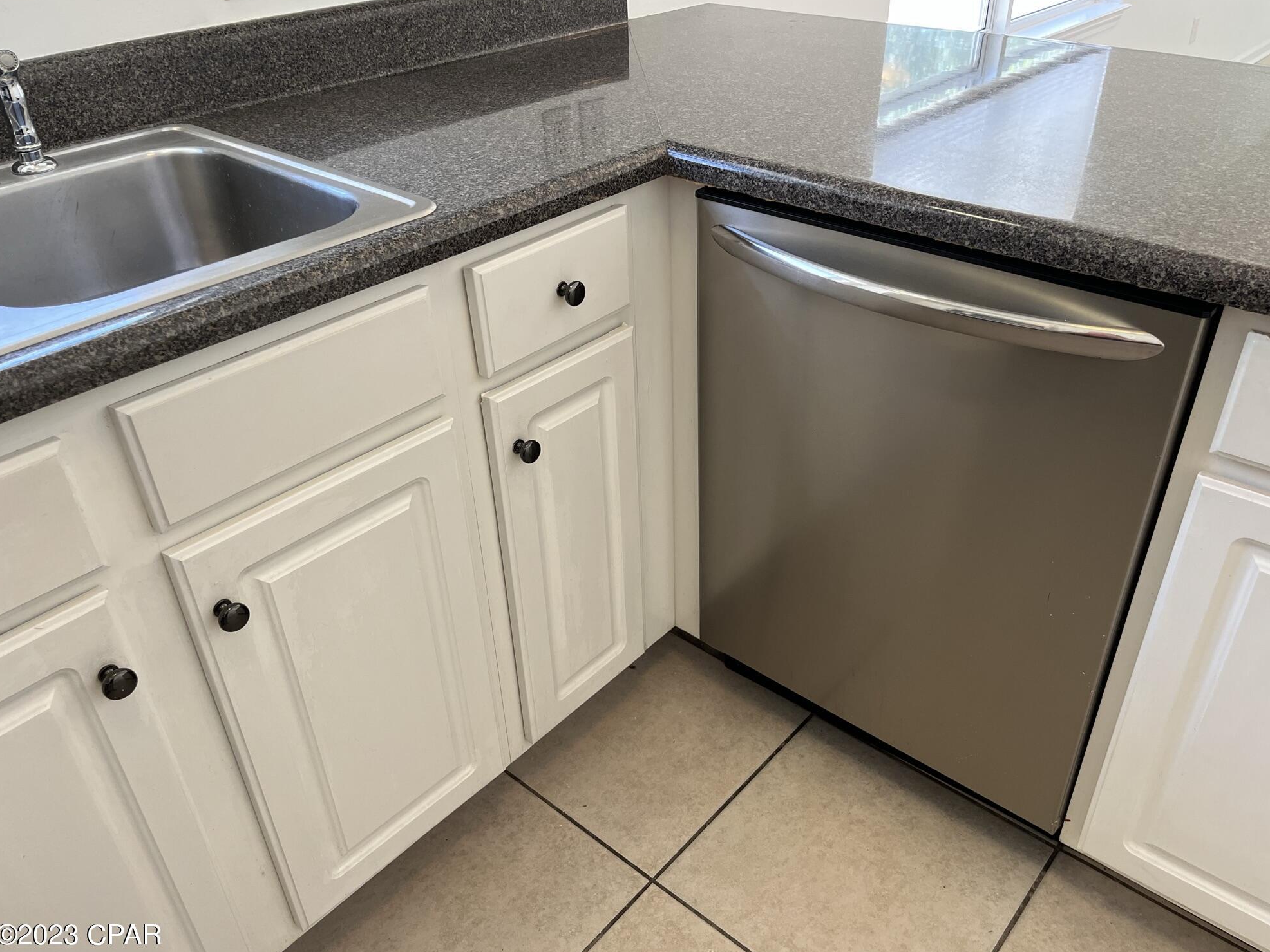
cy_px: 485
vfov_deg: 51.4
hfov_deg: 65.3
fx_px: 991
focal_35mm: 27
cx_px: 652
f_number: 1.6
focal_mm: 5.1
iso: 125
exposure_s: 1/120
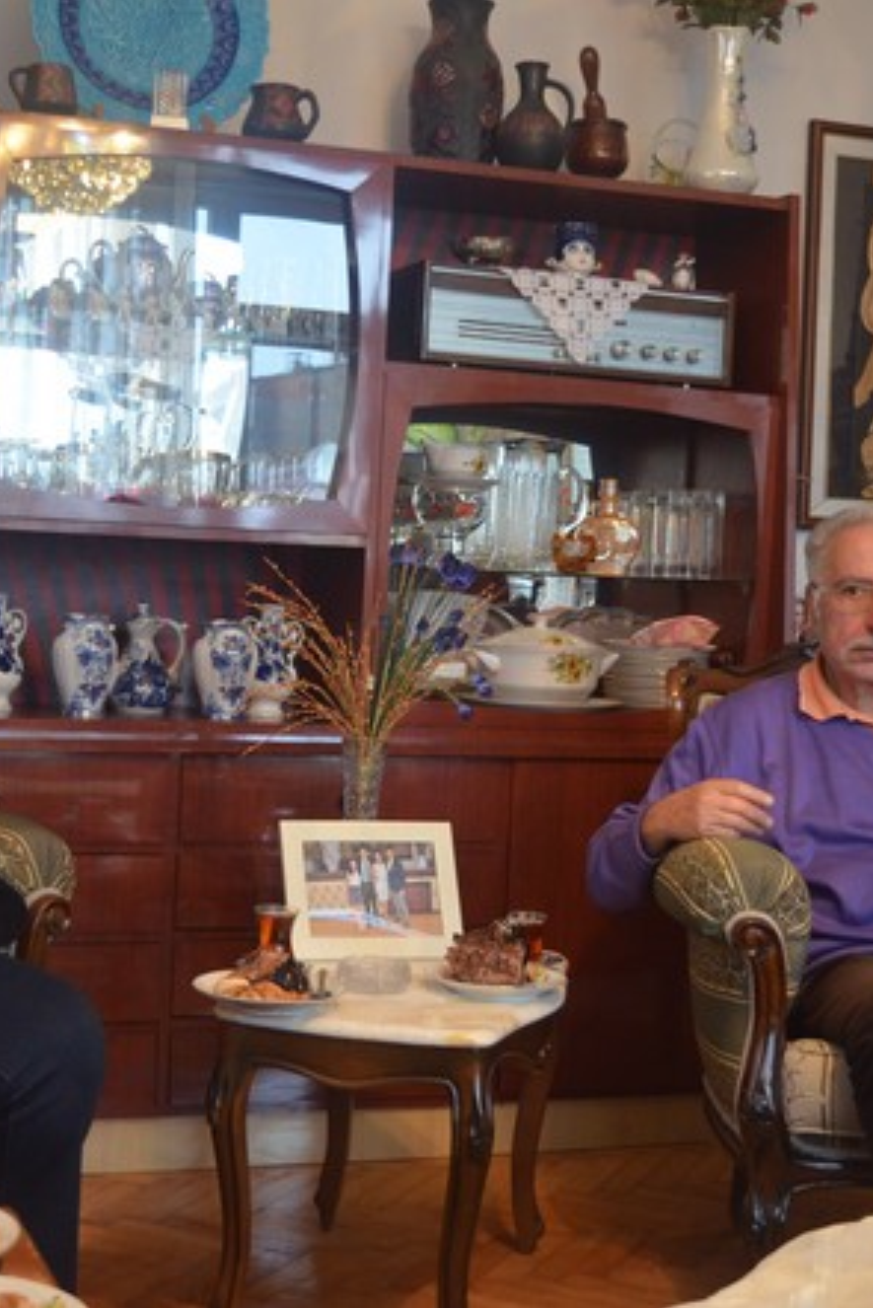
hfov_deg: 23.8
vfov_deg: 35.2
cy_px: 654
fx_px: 2063
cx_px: 337
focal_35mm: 57
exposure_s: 1/30
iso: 1100
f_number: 4
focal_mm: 25
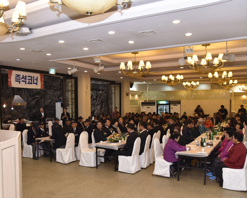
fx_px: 241
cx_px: 102
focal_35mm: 33
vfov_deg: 44.3
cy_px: 118
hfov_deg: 53.9
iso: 800
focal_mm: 24
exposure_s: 1/125
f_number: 4.5
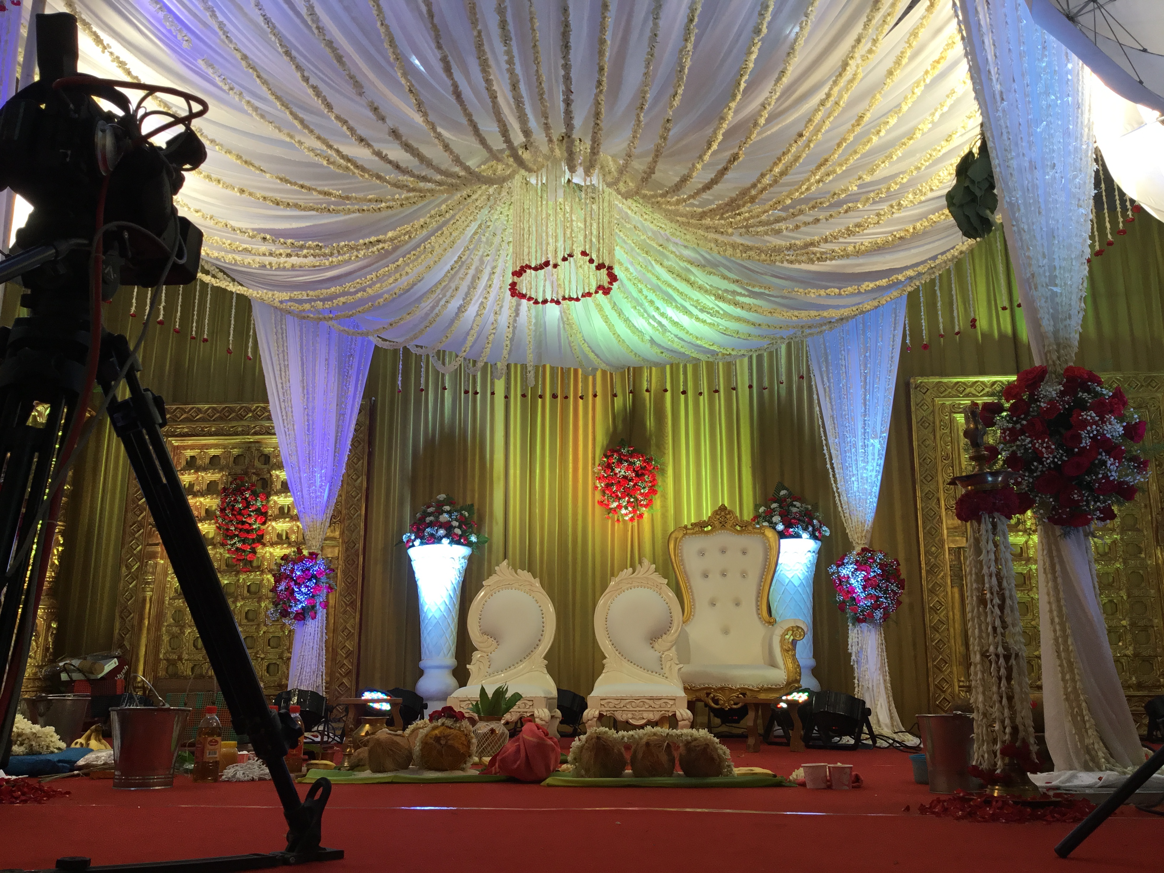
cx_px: 582
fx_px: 1042
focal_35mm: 31
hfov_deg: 58.4
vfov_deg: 45.4
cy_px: 436
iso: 32
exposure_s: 1/100
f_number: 2.4
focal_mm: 3.3
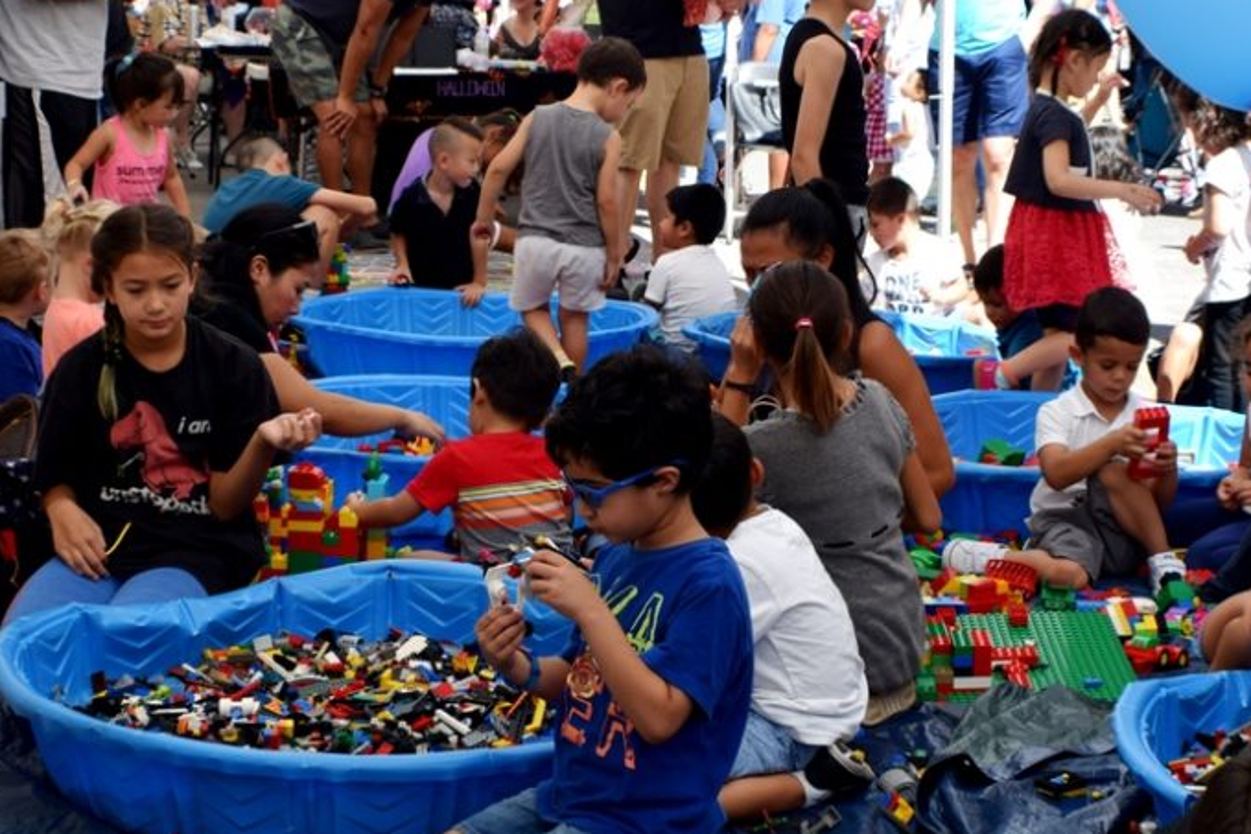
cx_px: 680
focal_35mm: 95
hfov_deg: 21.4
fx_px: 3302
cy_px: 297
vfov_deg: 14.4
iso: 200
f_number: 8
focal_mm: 42
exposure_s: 1/250
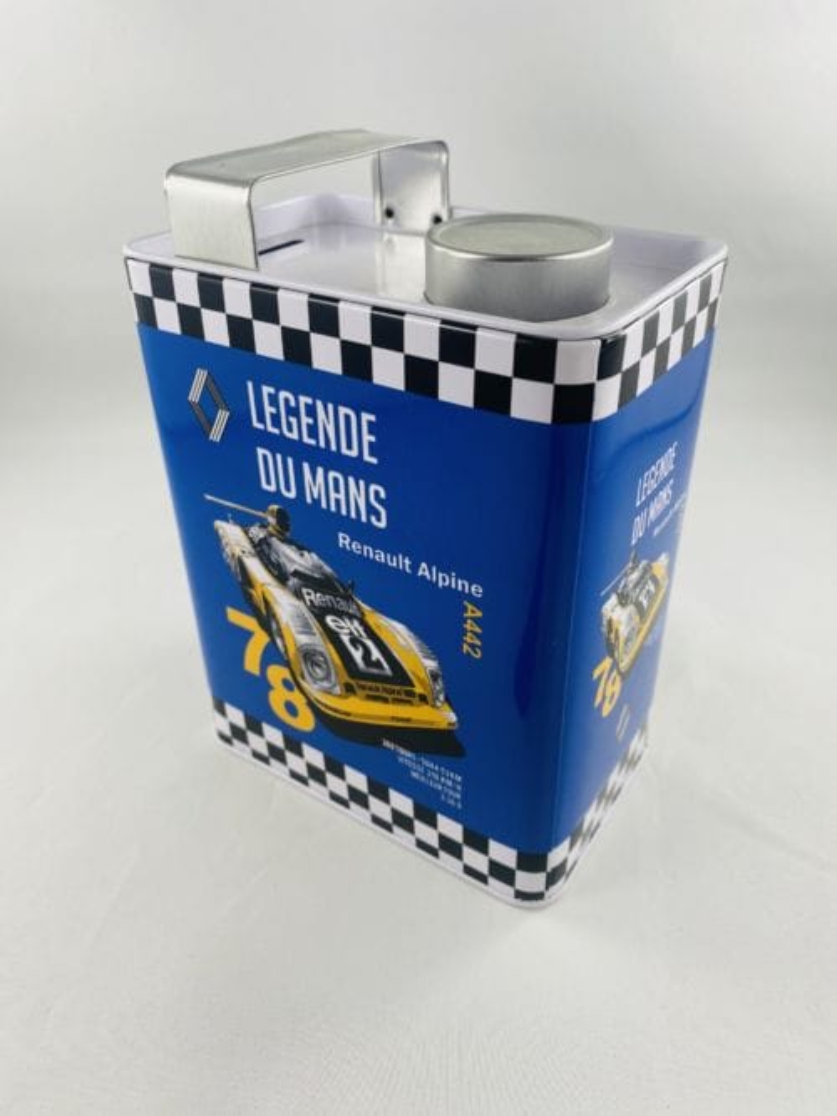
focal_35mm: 26
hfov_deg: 53.0
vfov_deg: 67.3
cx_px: 418
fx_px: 838
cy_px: 558
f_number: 1.8
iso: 64
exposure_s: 1/100
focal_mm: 4.25
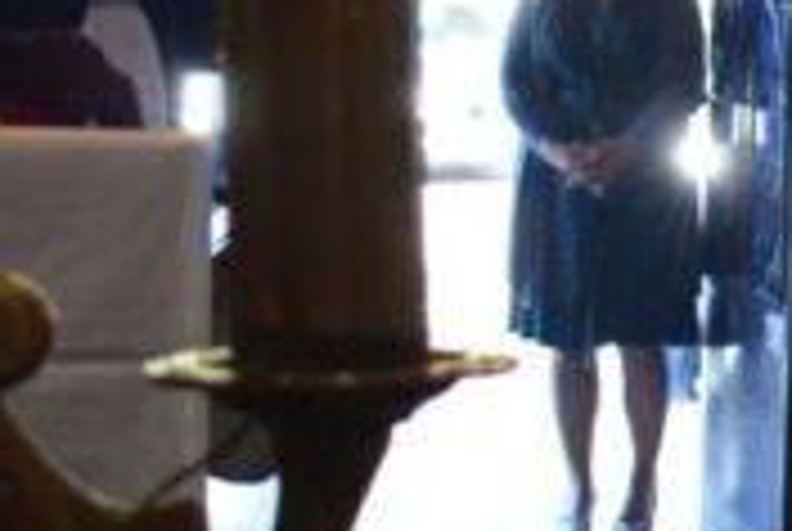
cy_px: 621
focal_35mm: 192
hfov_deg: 9.1
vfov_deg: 7.1
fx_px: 4231
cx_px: 2156
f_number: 4
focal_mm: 22
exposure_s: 1/60
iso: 560
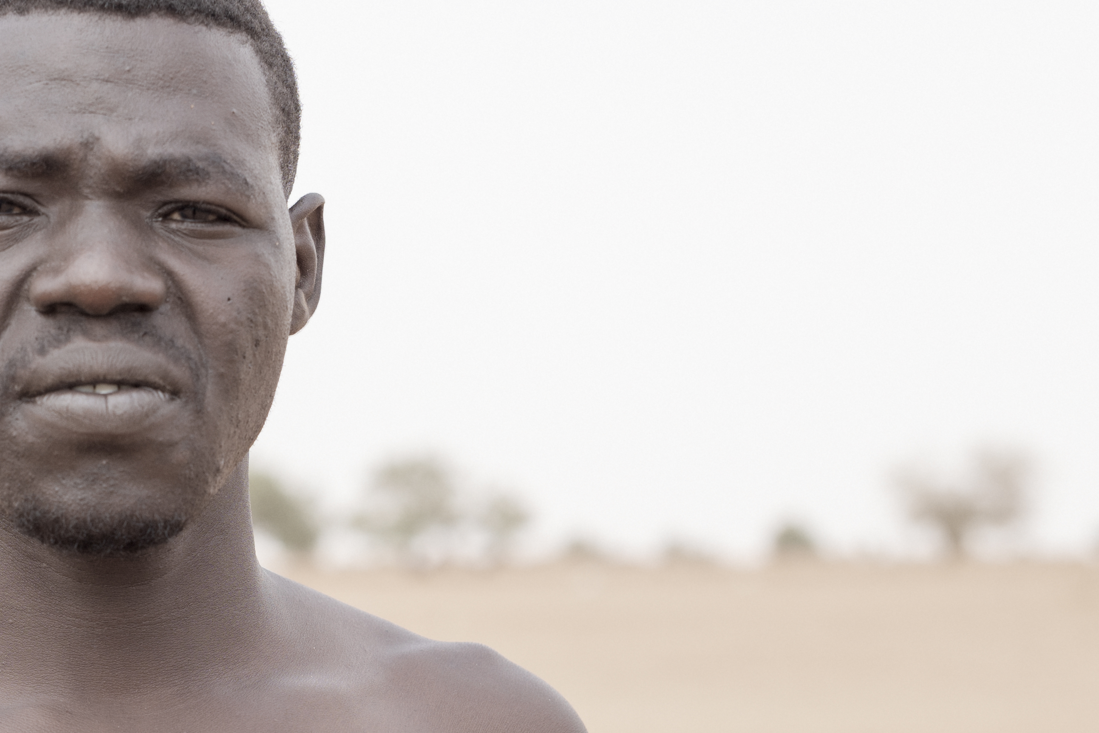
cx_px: 107
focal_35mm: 116
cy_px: 681
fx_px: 3541
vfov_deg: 11.7
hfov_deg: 17.4
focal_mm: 50
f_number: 3.5
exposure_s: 1/320
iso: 100
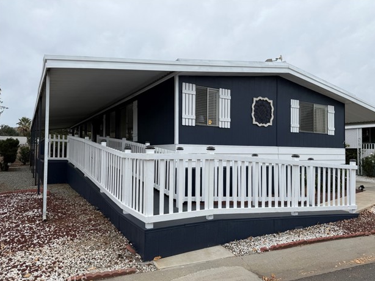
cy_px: 144
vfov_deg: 54.9
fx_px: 271
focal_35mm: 25
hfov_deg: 69.4
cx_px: 194
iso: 80
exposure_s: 1/2907
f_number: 1.78
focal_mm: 6.76
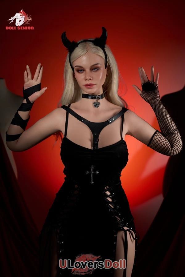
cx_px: 92
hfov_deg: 19.5
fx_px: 540
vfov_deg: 28.8
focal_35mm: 70
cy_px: 138
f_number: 2.8
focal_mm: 70
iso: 100
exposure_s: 1/160
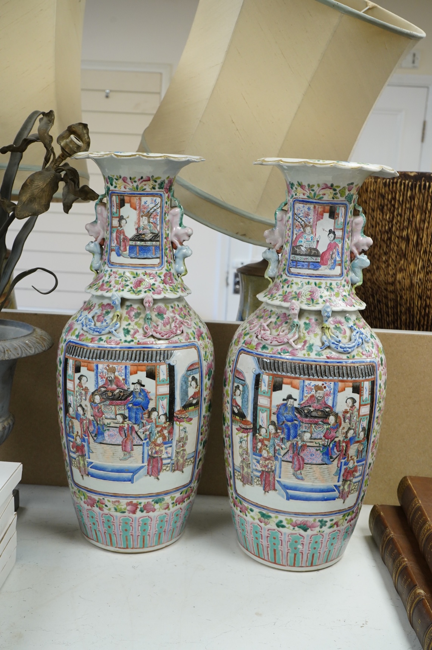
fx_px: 667
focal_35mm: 37
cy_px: 325
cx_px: 216
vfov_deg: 51.9
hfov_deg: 35.9
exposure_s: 1/125
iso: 2500
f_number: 7.1
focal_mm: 37
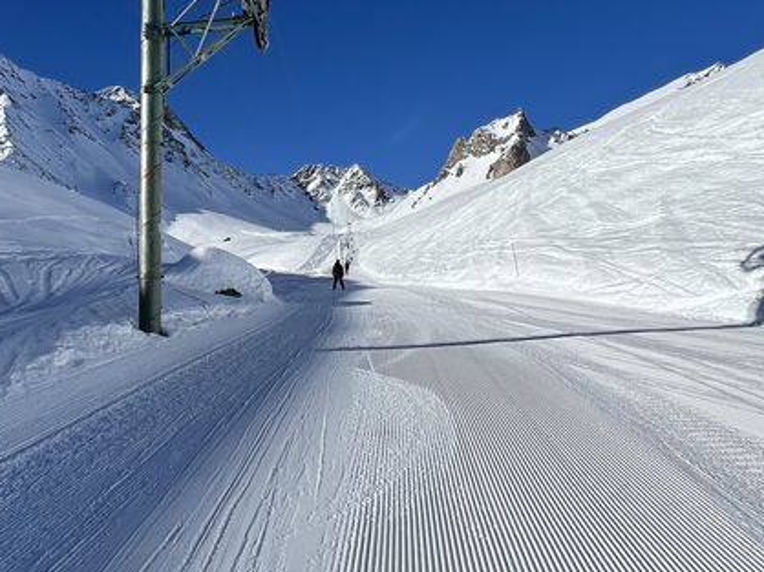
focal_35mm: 28
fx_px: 618
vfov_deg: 49.1
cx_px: 247
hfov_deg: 61.7
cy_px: 206
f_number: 1.8
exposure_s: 1/4219
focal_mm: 1.57
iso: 32
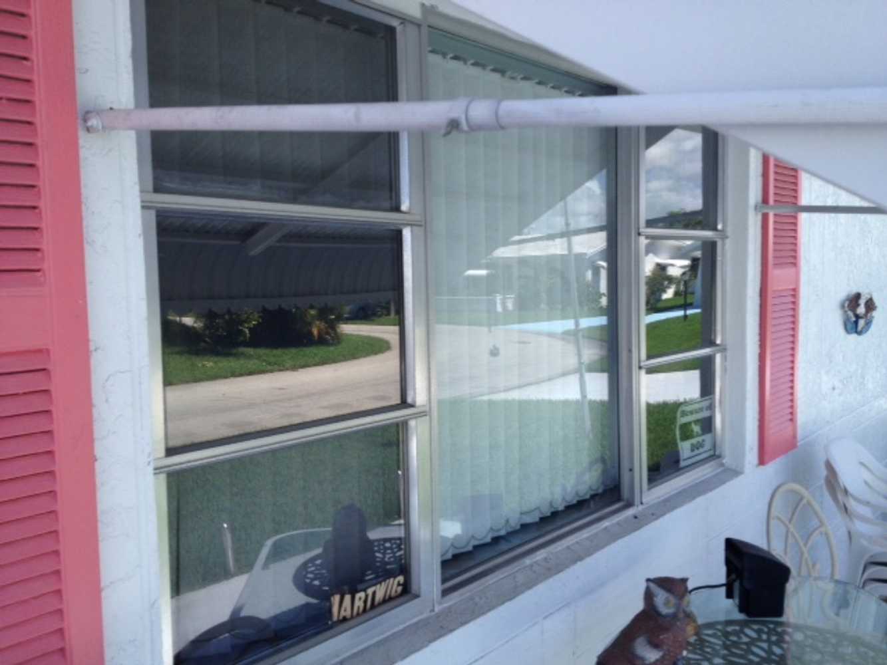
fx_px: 897
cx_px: 444
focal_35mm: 35
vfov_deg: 40.7
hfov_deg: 52.6
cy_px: 332
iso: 50
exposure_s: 1/730
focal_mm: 4.28
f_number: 2.4
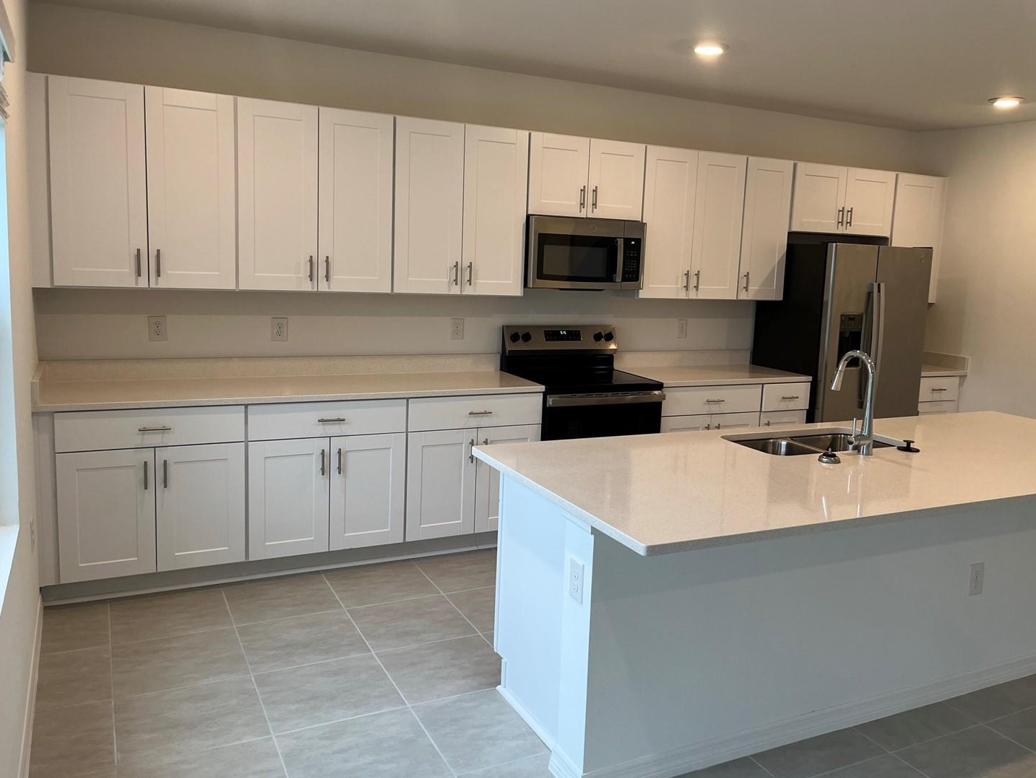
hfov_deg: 61.6
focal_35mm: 29
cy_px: 383
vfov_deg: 48.2
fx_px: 868
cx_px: 559
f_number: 1.6
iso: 80
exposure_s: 1/120
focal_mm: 5.1
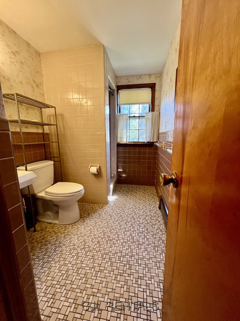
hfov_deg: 89.9
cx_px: 120
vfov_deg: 106.2
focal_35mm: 13
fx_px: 120
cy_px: 160
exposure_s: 1/120
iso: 250
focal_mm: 1.57
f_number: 1.8
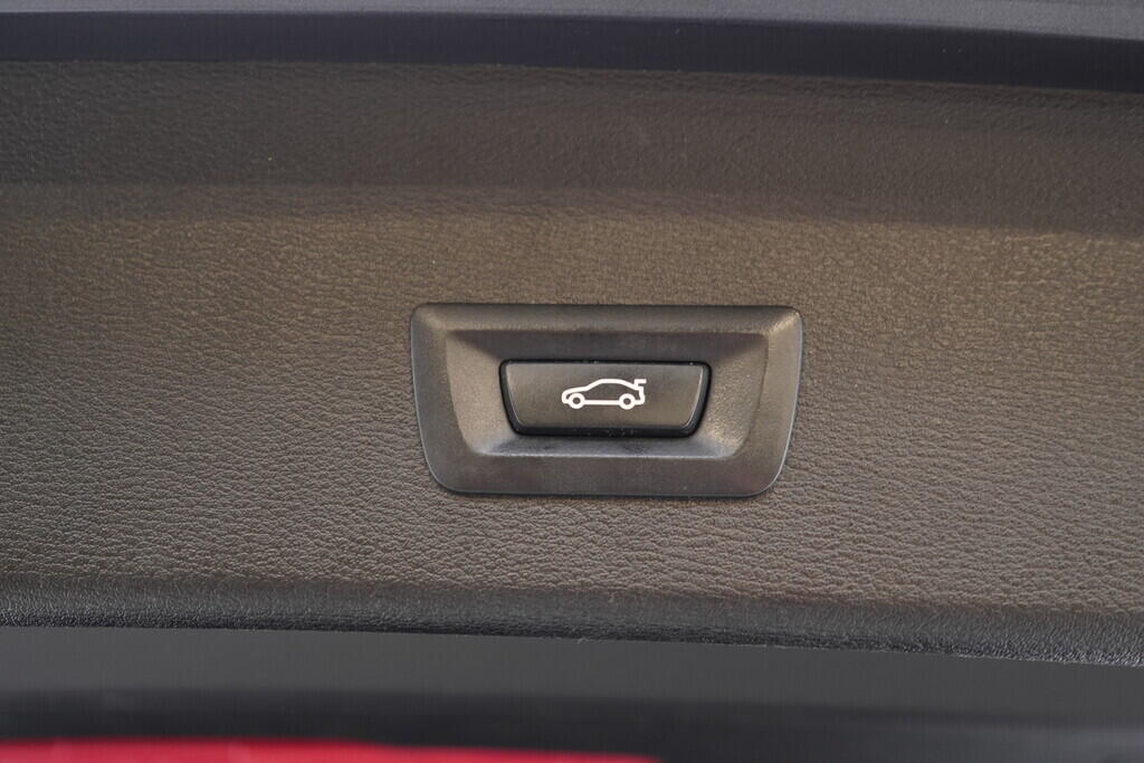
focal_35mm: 36
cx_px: 572
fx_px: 1144
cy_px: 382
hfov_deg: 53.1
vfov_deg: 36.9
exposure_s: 1/40
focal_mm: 24
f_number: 2.8
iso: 400
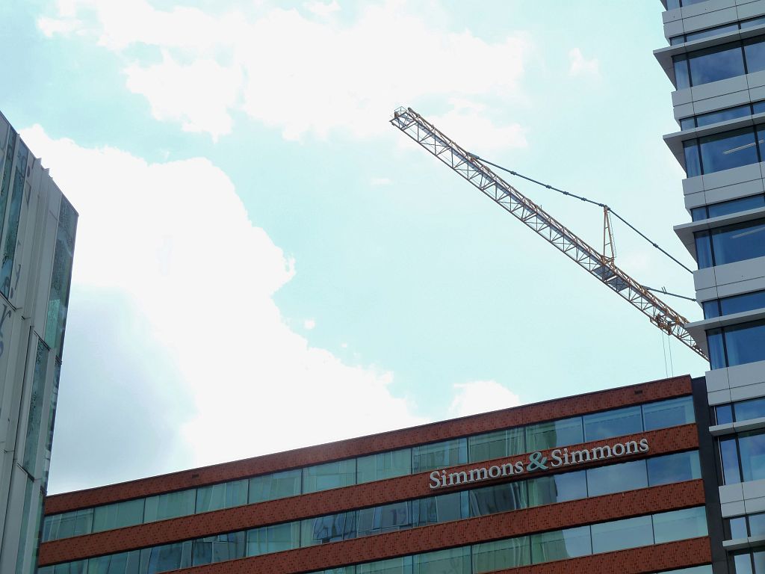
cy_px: 287
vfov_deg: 17.8
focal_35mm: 83
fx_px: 1834
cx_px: 382
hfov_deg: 23.6
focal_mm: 13.7
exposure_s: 1/320
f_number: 4.2
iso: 125
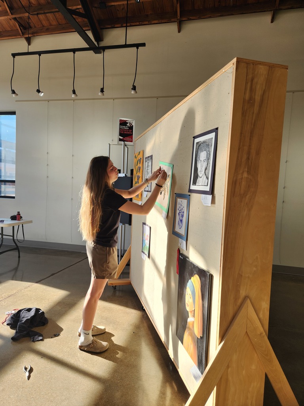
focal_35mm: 23
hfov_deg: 58.9
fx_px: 269
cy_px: 203
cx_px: 152
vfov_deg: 73.9
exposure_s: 1/172
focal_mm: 5.4
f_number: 1.8
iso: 20
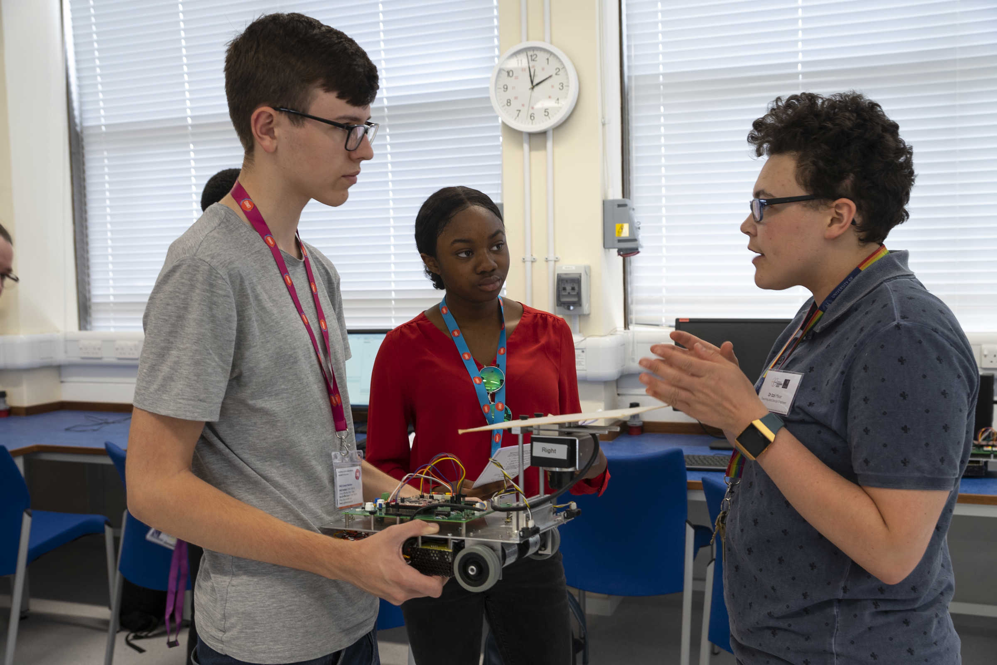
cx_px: 498
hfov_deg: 57.2
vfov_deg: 40.0
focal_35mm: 33
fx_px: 914
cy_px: 332
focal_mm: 22
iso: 200
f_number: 4
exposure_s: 1/60
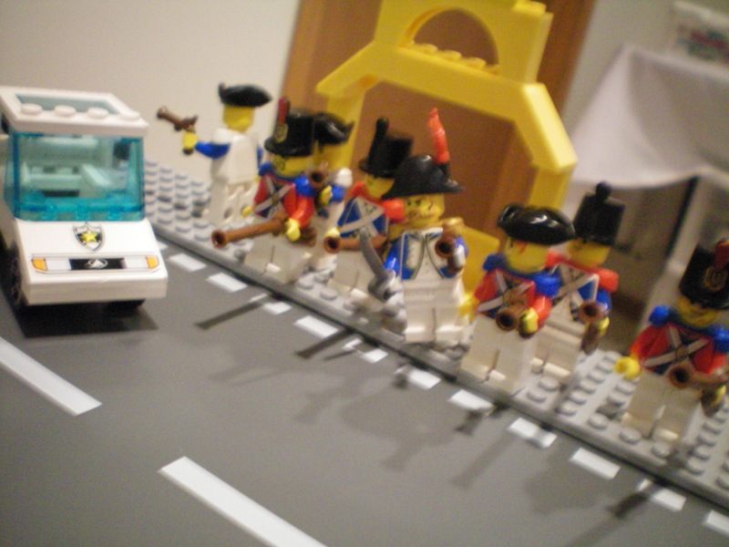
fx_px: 800
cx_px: 364
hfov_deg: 49.0
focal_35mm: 38
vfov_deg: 37.7
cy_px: 274
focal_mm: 6.3
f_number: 3.1
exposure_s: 1/15
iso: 400
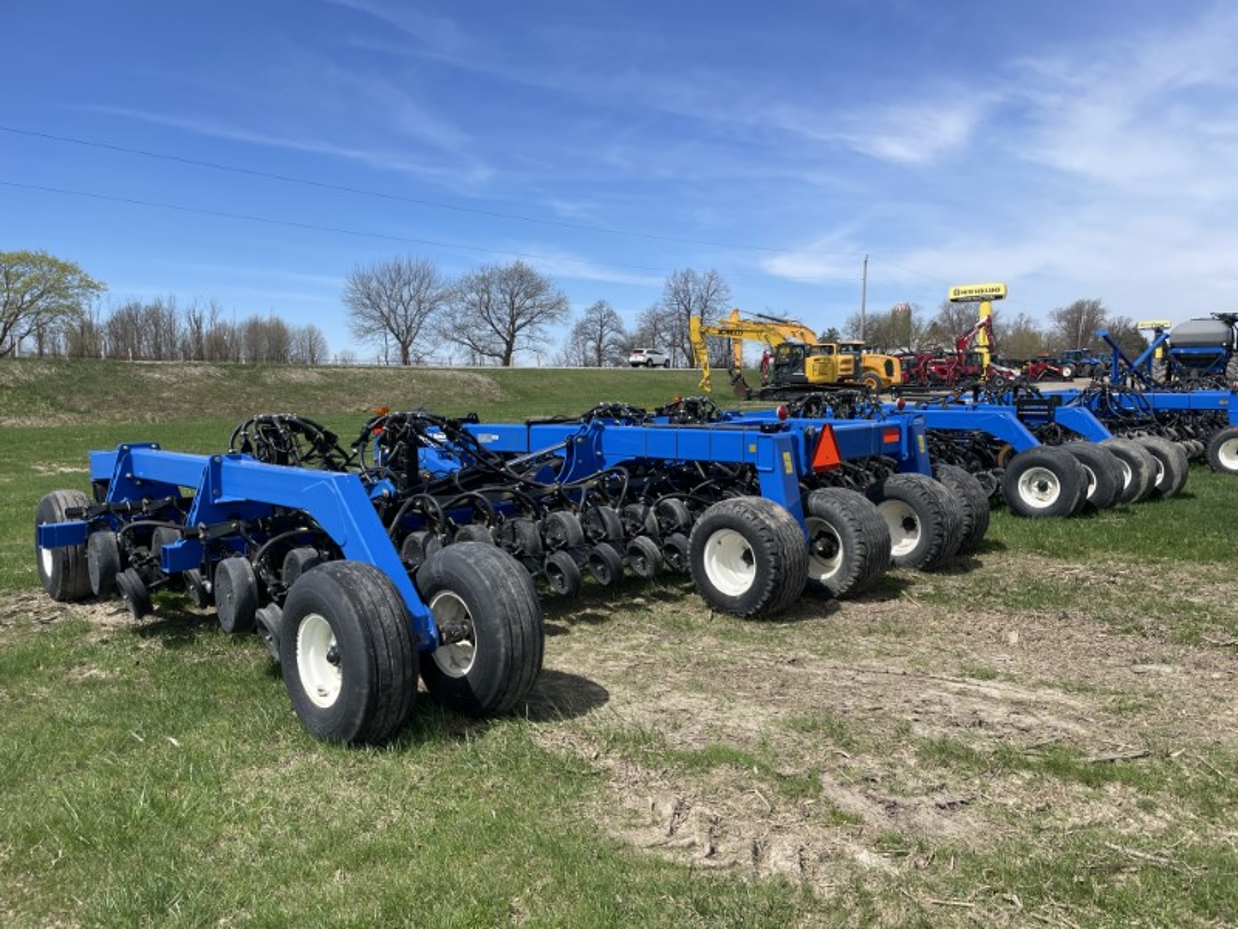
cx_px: 619
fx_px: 930
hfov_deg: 67.3
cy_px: 464
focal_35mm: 26
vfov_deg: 53.1
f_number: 1.6
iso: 32
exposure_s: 1/3401
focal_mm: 4.2
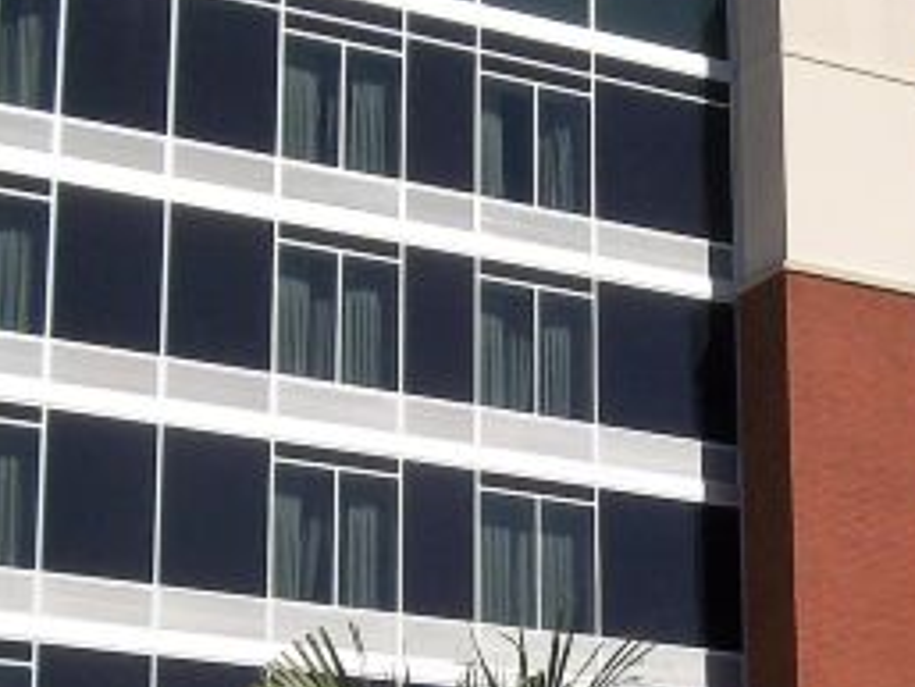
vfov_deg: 13.2
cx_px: 682
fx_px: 2962
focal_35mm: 112
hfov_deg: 17.5
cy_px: 498
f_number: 4.8
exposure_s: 1/1148
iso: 80
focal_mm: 6
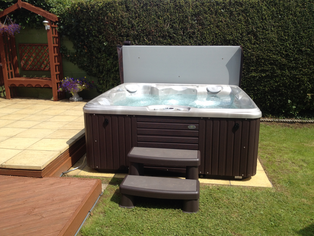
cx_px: 157
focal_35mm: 35
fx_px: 317
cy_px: 118
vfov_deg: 40.7
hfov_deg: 52.6
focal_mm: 4.28
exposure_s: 1/1200
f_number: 2.4
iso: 50
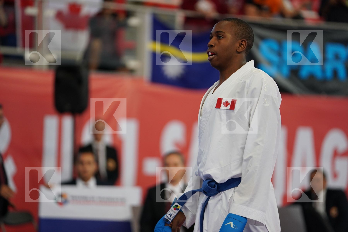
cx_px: 174
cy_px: 116
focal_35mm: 192
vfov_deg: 7.2
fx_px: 1856
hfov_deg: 10.7
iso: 1600
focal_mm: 192
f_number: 2.8
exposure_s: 1/1000
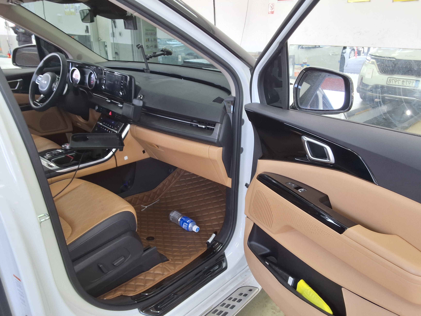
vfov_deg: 49.7
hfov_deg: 63.4
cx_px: 210
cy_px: 158
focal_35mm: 28
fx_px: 341
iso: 32
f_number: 1.9
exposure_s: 1/60
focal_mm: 2.91
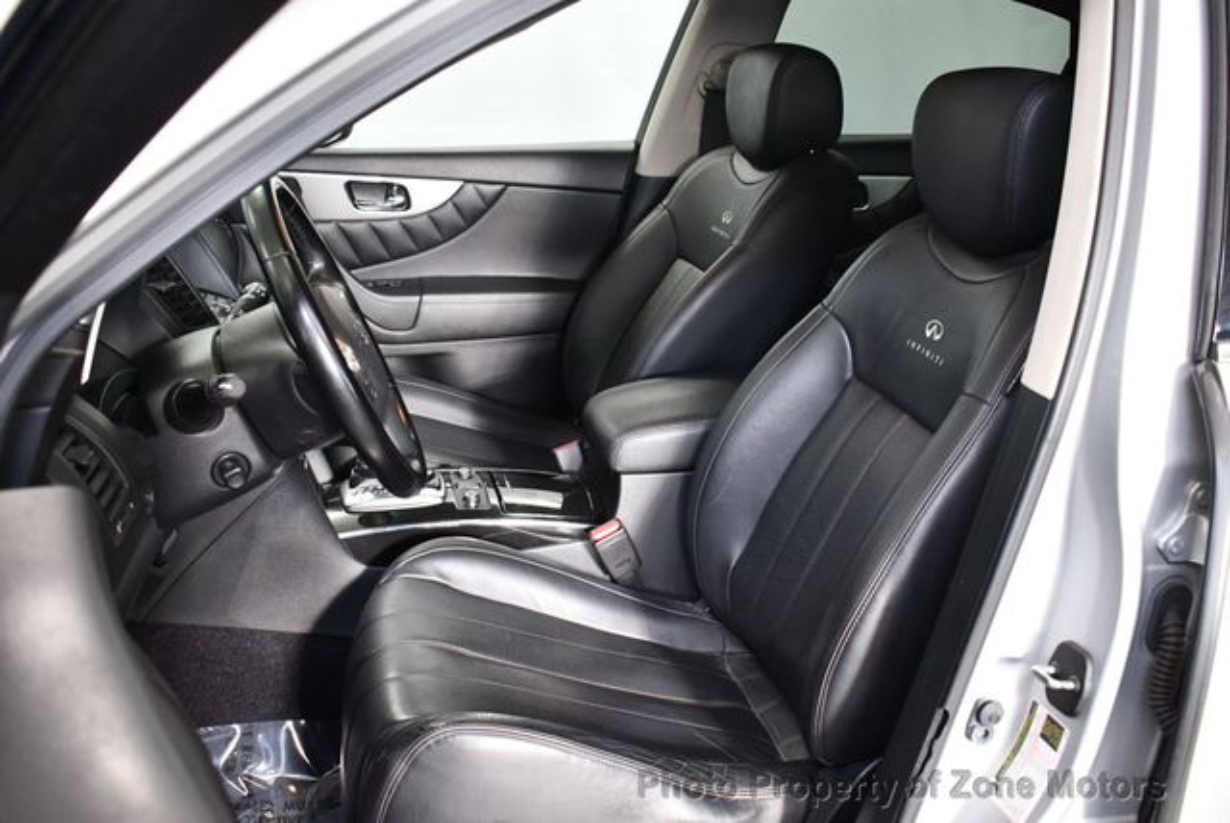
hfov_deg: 53.1
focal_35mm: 36
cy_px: 412
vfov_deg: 36.9
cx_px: 615
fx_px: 1231
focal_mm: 18
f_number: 3.5
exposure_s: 1/125
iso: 1400
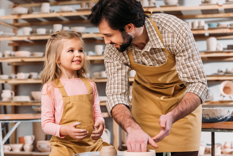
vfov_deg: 18.2
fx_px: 486
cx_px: 116
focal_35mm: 75
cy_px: 78
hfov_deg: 27.0
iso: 125
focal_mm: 75
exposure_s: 1/160
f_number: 4
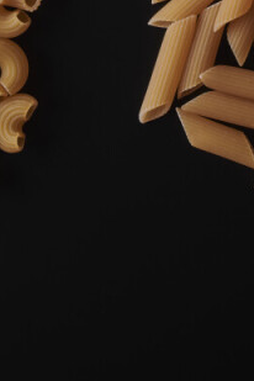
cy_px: -259
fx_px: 2053
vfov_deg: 10.1
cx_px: 88
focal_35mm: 194
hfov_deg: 7.1
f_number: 8
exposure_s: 1/100
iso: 100
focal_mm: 50
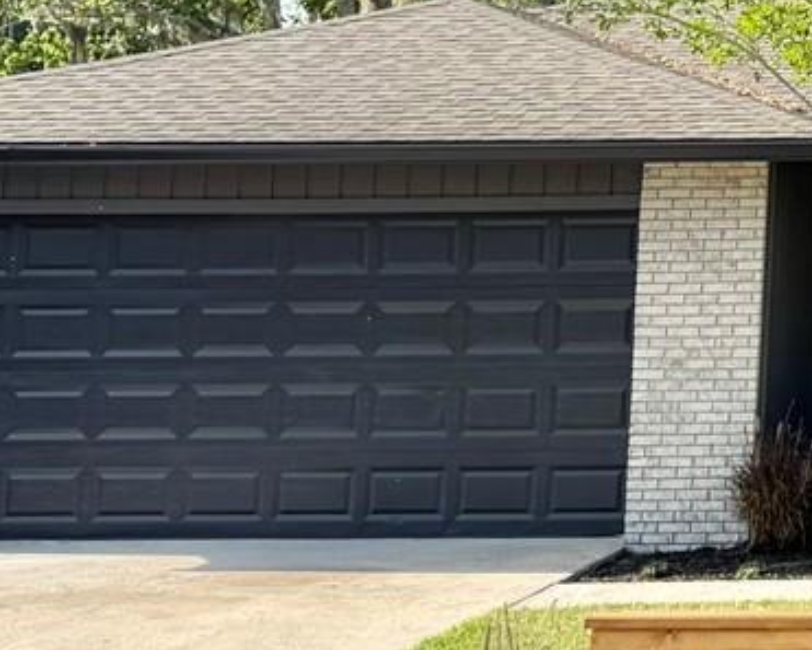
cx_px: 1331
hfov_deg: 16.7
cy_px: -186
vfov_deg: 14.6
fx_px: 2428
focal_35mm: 101
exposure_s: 1/1215
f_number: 1.78
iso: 80
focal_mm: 6.76
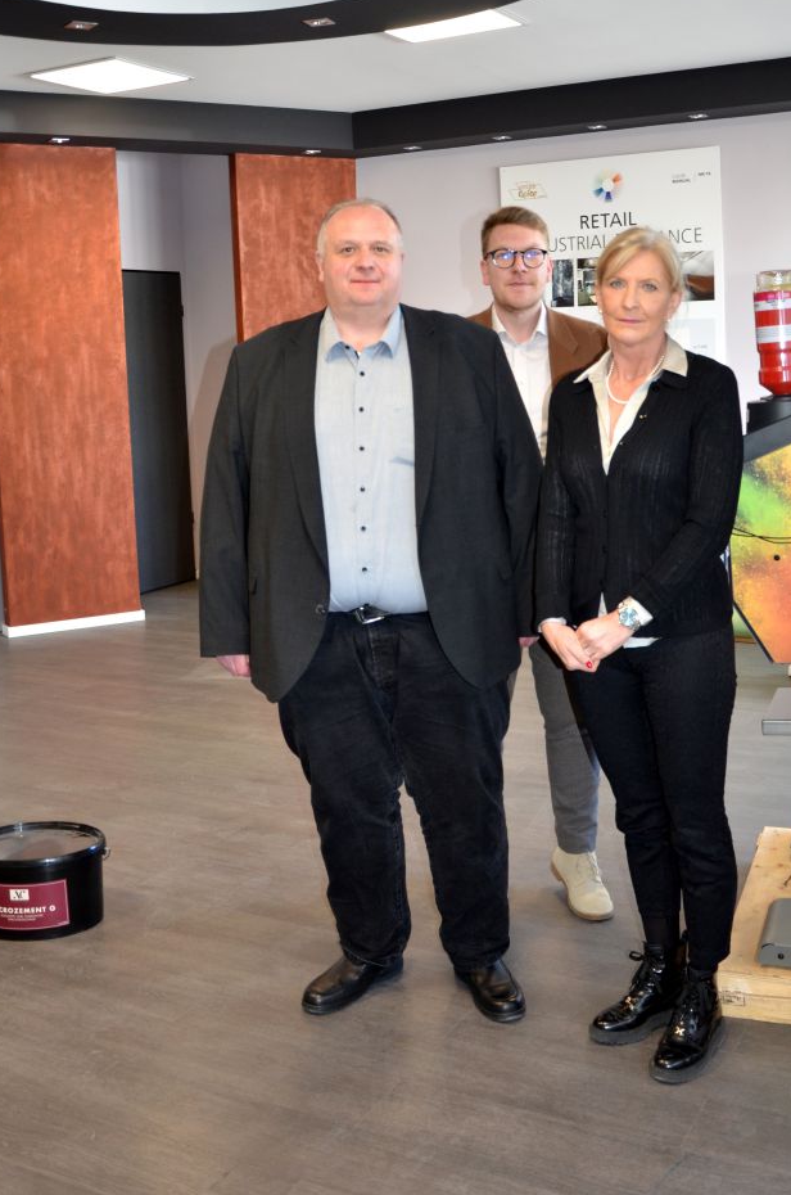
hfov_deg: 32.7
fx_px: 1346
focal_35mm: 41
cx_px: 451
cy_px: 466
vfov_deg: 47.5
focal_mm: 21
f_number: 3.8
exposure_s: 1/60
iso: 560
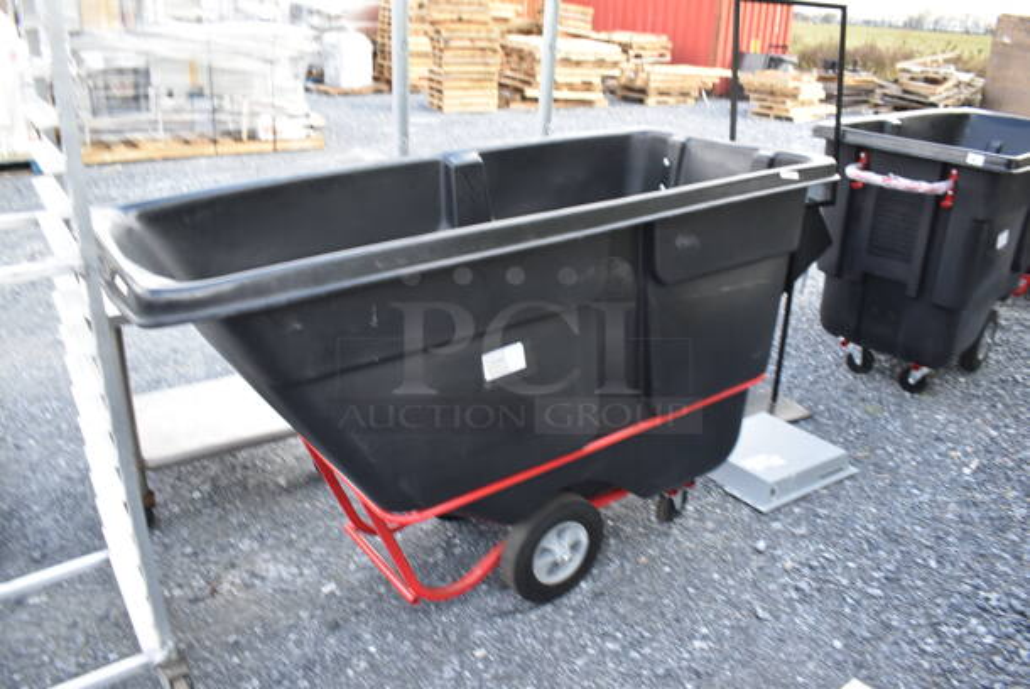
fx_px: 773
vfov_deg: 48.0
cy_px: 344
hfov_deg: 67.3
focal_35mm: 27
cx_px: 515
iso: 360
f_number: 5.6
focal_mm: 18
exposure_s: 1/125
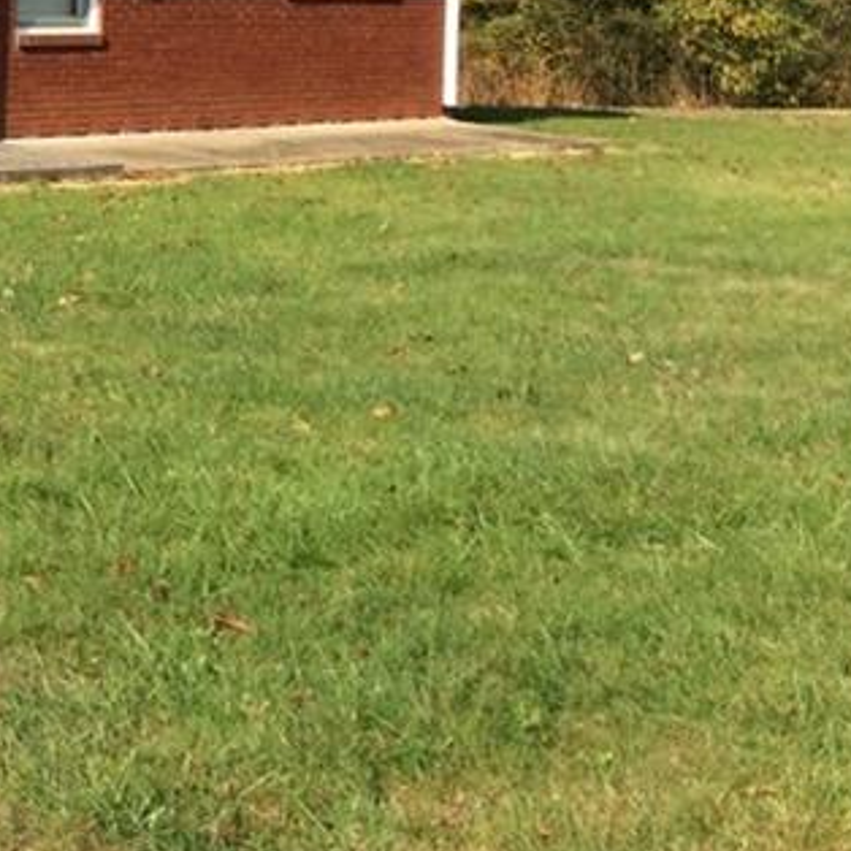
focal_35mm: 92
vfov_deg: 18.1
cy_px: -127
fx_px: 2559
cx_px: -458
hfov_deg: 16.9
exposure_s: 1/1167
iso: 32
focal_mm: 3.3
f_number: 2.4
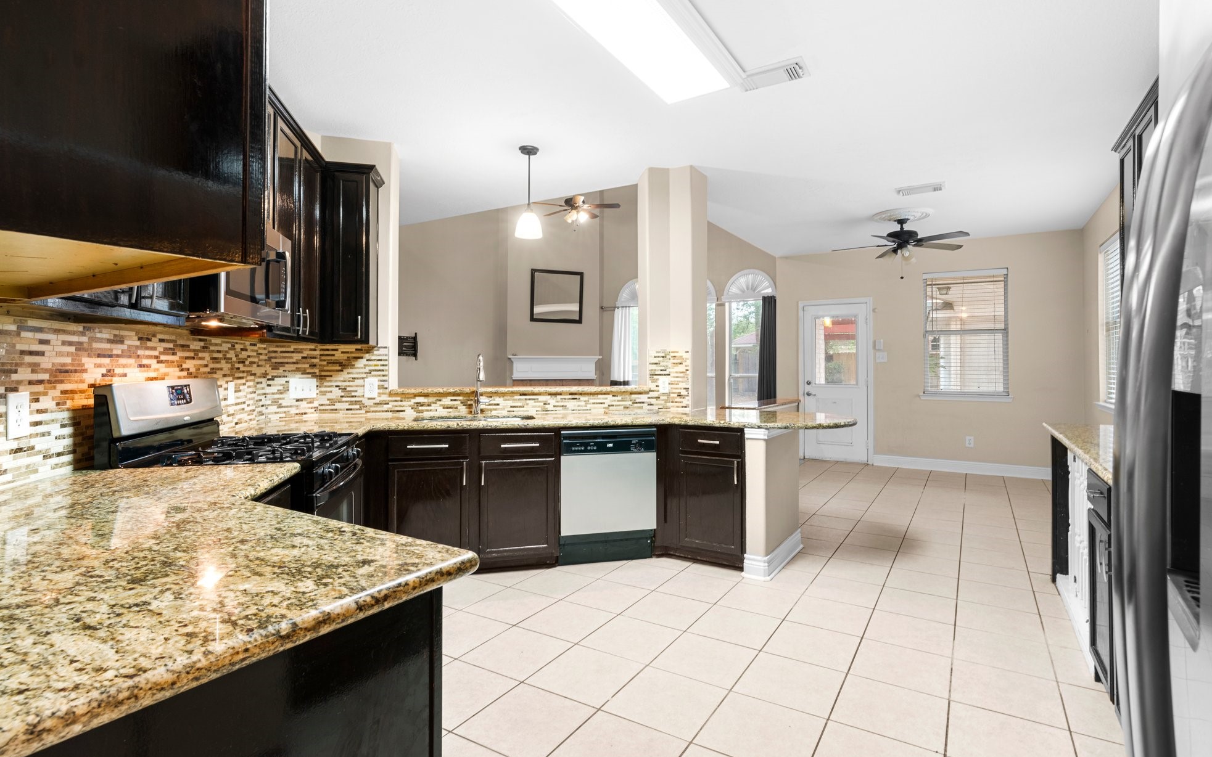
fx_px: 562
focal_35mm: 17
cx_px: 622
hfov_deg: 94.3
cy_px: 377
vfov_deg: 68.0
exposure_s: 2.5
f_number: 11
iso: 250
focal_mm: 16
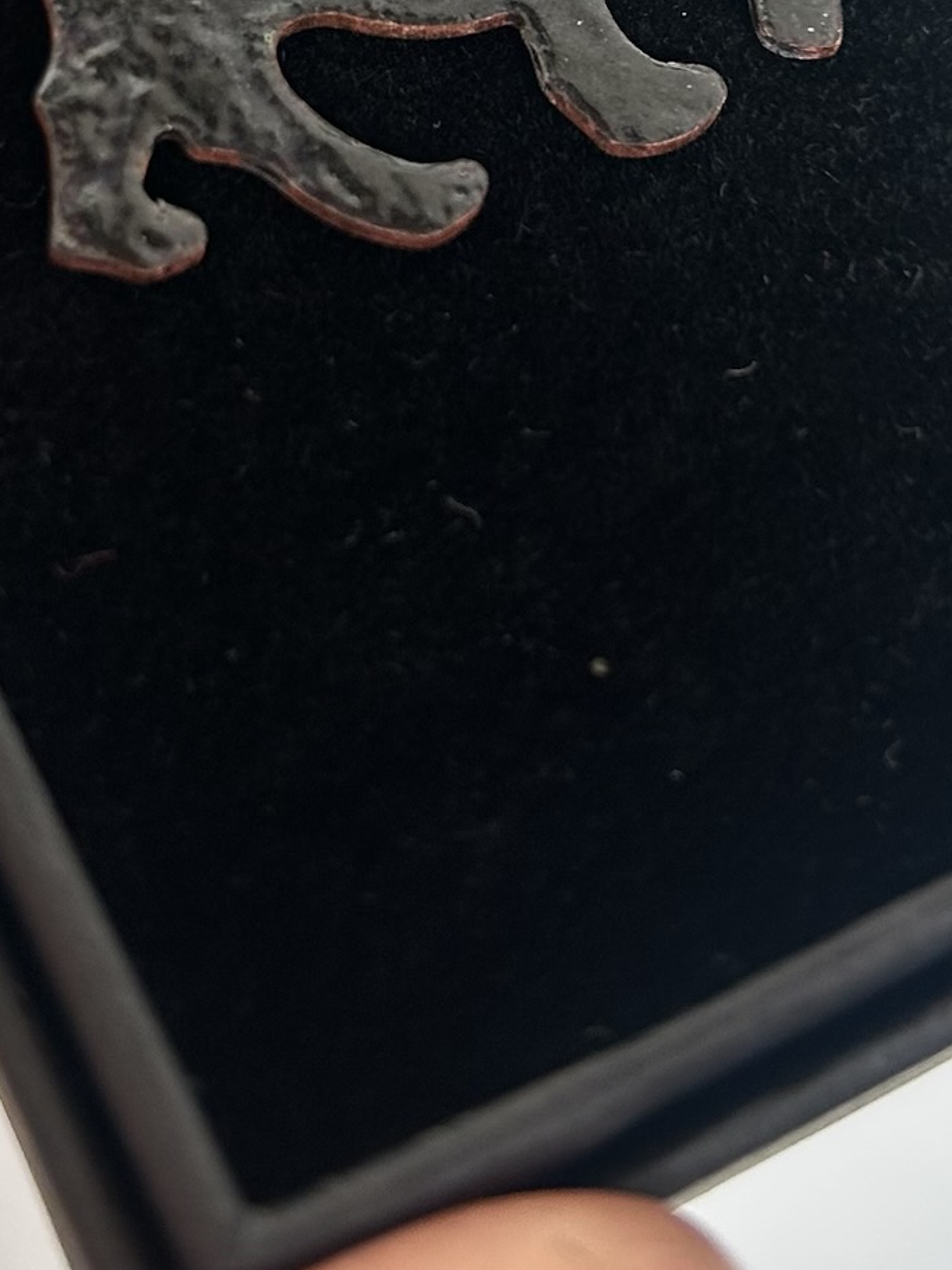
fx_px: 2090
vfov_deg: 31.6
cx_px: 438
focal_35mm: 57
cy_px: 47
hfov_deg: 25.7
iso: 40
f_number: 1.5
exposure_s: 1/121
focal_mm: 5.7
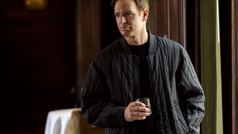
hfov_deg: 15.3
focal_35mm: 140
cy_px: 63
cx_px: 119
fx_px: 883
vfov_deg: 8.7
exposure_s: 1/250
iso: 2000
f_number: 2.8
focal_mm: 89
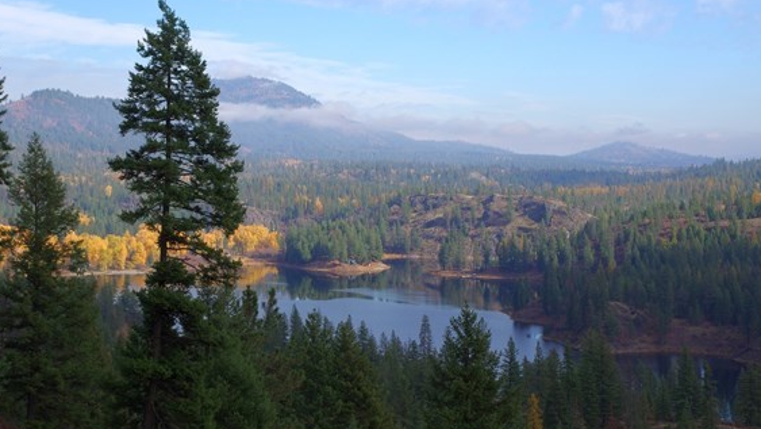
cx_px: 350
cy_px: 192
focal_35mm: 69
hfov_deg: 30.5
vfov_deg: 17.5
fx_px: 1393
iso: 125
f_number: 7.1
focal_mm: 39
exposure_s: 1/160
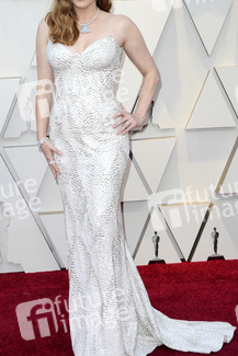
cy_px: 150
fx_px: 792
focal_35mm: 80
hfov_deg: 17.1
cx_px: 105
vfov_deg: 25.3
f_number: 8
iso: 800
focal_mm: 65
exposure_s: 1/250
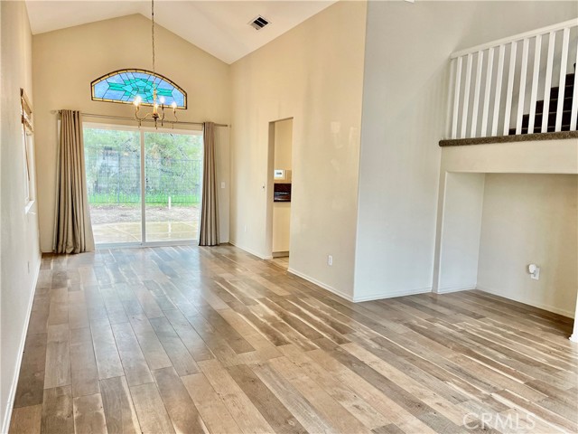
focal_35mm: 25
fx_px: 417
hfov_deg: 69.4
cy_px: 217
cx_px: 289
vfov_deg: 54.9
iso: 125
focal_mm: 5.1
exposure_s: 1/120
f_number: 1.6
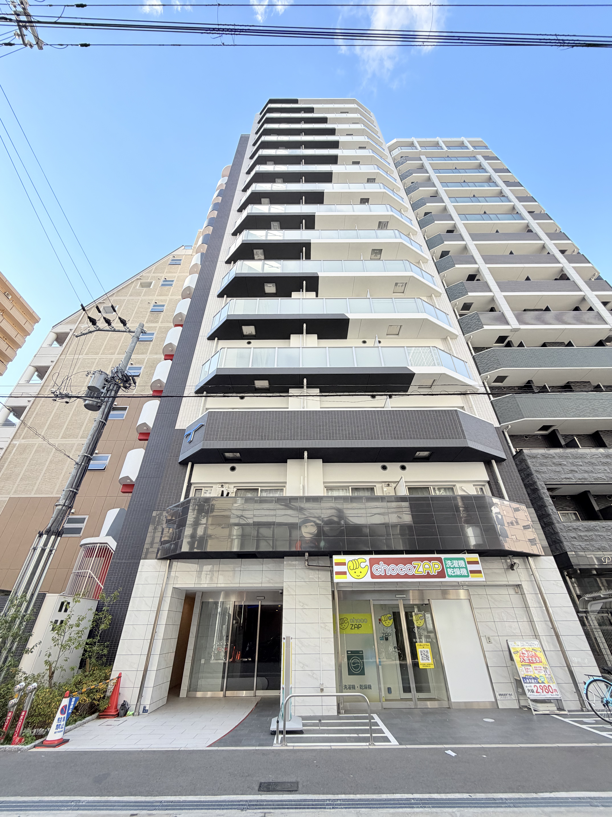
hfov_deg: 85.7
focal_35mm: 14
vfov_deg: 102.1
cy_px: 408
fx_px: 330
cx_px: 306
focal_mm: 2.22
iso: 50
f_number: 2.2
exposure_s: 1/502
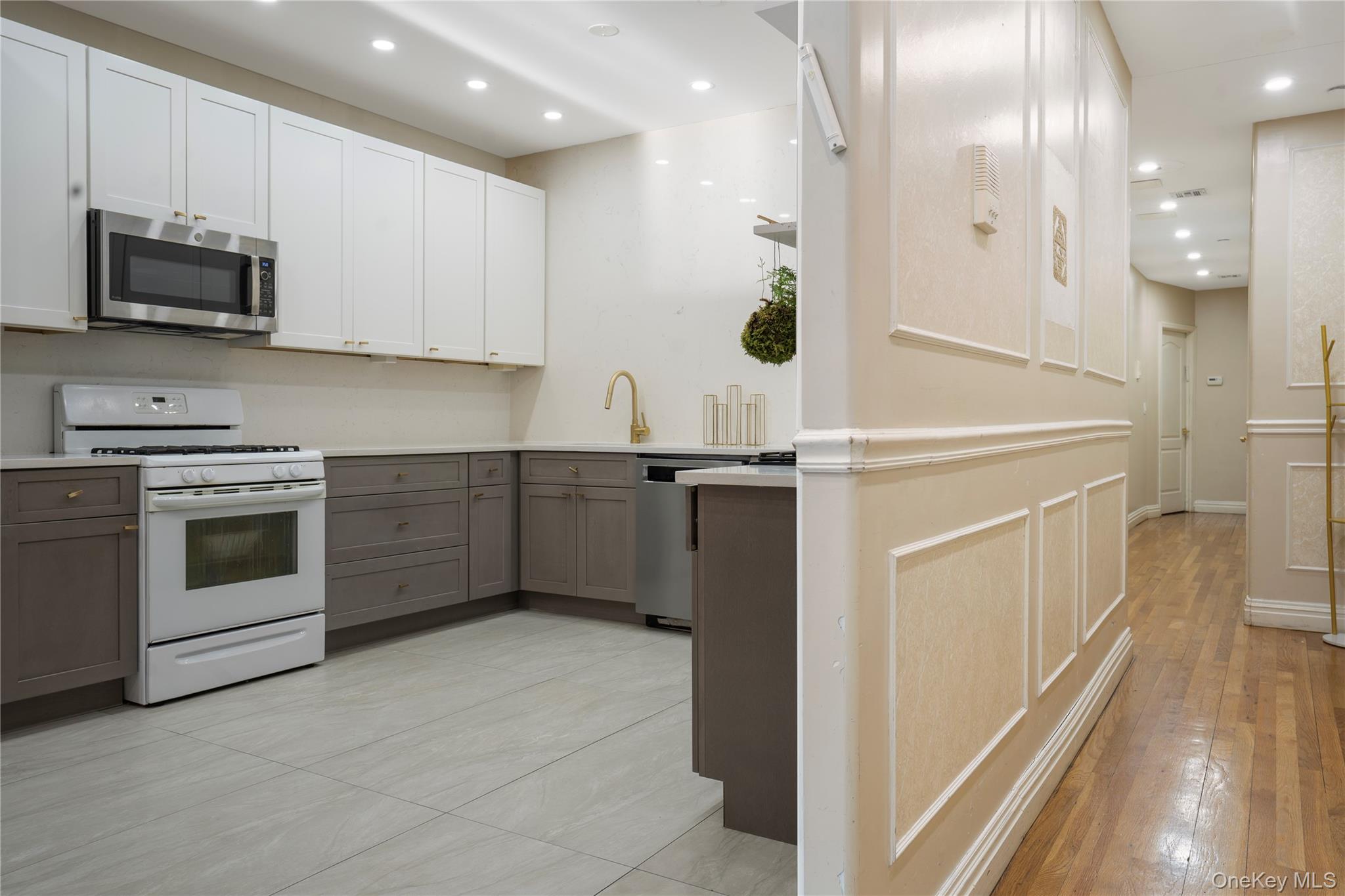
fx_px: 971
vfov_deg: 49.5
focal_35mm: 26
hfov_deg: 69.4
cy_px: 448
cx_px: 672
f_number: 8
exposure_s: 2
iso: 100
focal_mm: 26
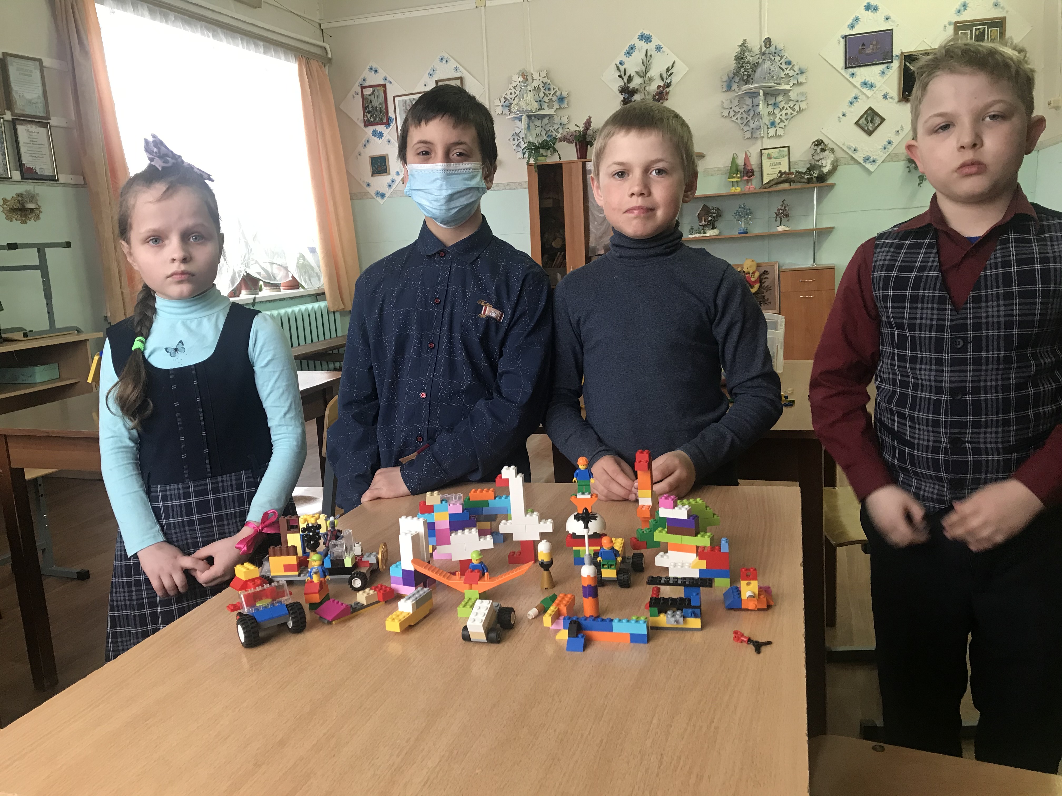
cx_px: 531
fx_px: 859
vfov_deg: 49.7
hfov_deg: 63.4
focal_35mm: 28
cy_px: 398
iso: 40
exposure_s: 1/20
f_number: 1.8
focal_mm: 3.99
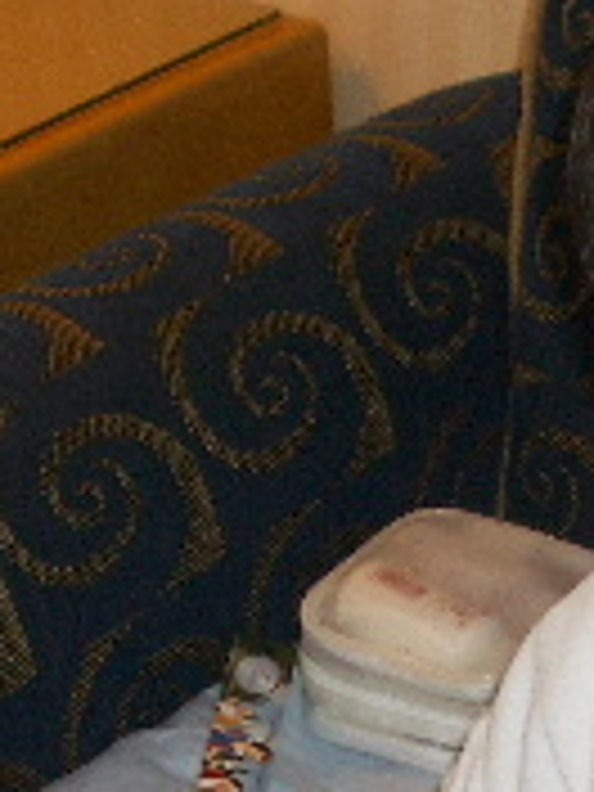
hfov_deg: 11.7
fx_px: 2906
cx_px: 423
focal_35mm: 127
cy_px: 846
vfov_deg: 15.2
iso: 100
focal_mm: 5.8
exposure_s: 1/60
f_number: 2.6
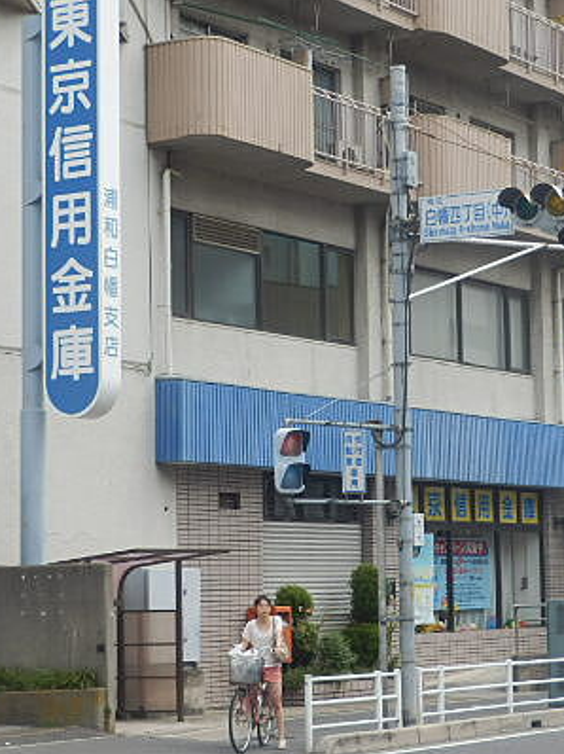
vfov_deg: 17.7
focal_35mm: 111
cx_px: 430
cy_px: 364
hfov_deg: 13.3
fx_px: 2414
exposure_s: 1/320
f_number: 4.8
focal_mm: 12.3
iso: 80
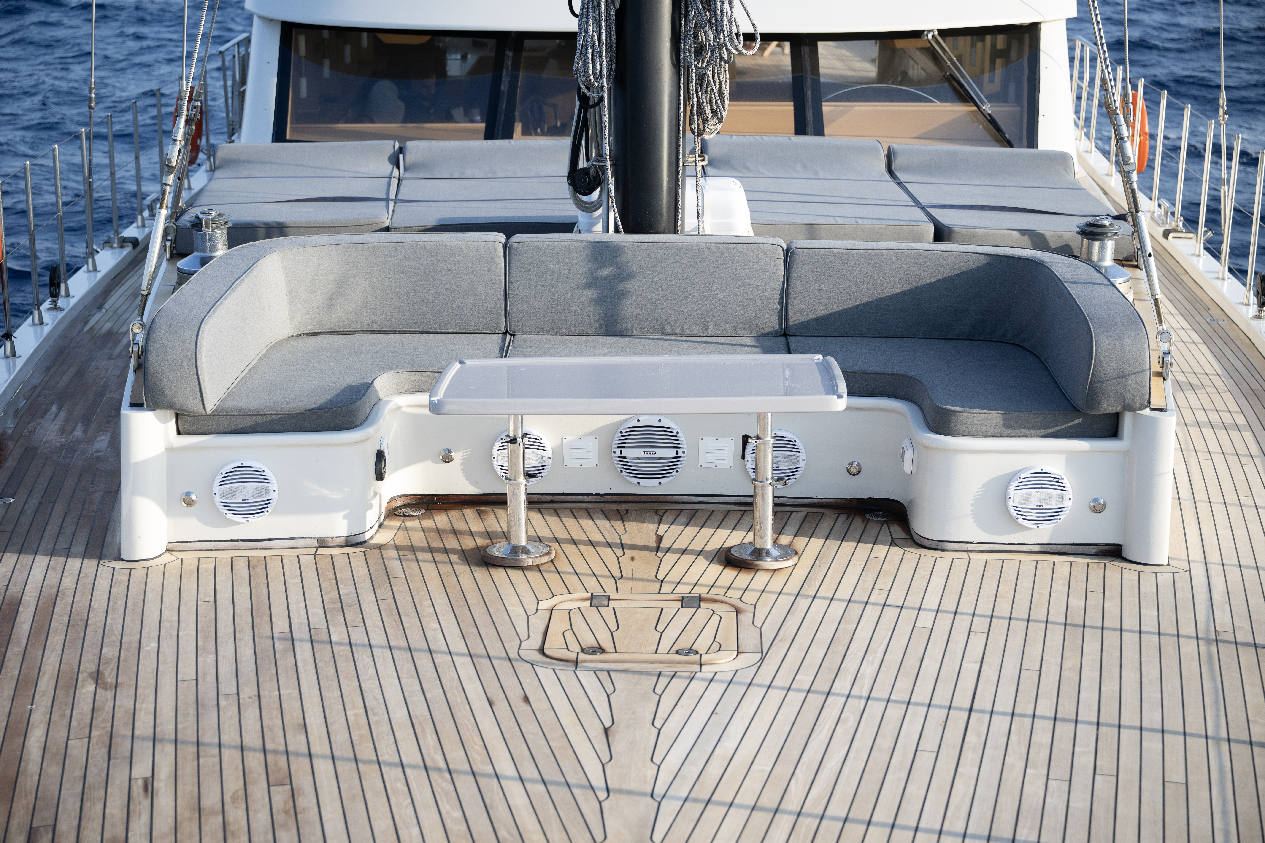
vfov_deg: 24.6
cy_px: 422
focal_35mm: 55
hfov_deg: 36.2
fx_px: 1932
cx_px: 632
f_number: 3.5
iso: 160
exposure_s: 1/640
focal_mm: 55
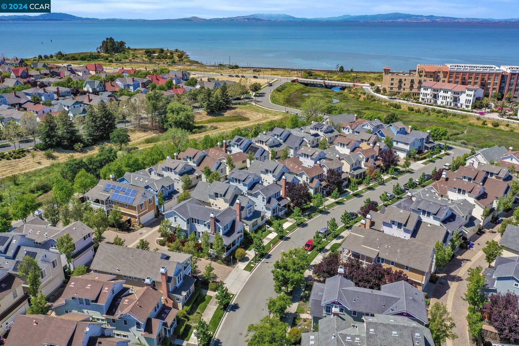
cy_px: 173
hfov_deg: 65.5
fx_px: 404
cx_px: 260
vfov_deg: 46.4
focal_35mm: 28
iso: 100
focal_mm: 10.26
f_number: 5.6
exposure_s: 1/500
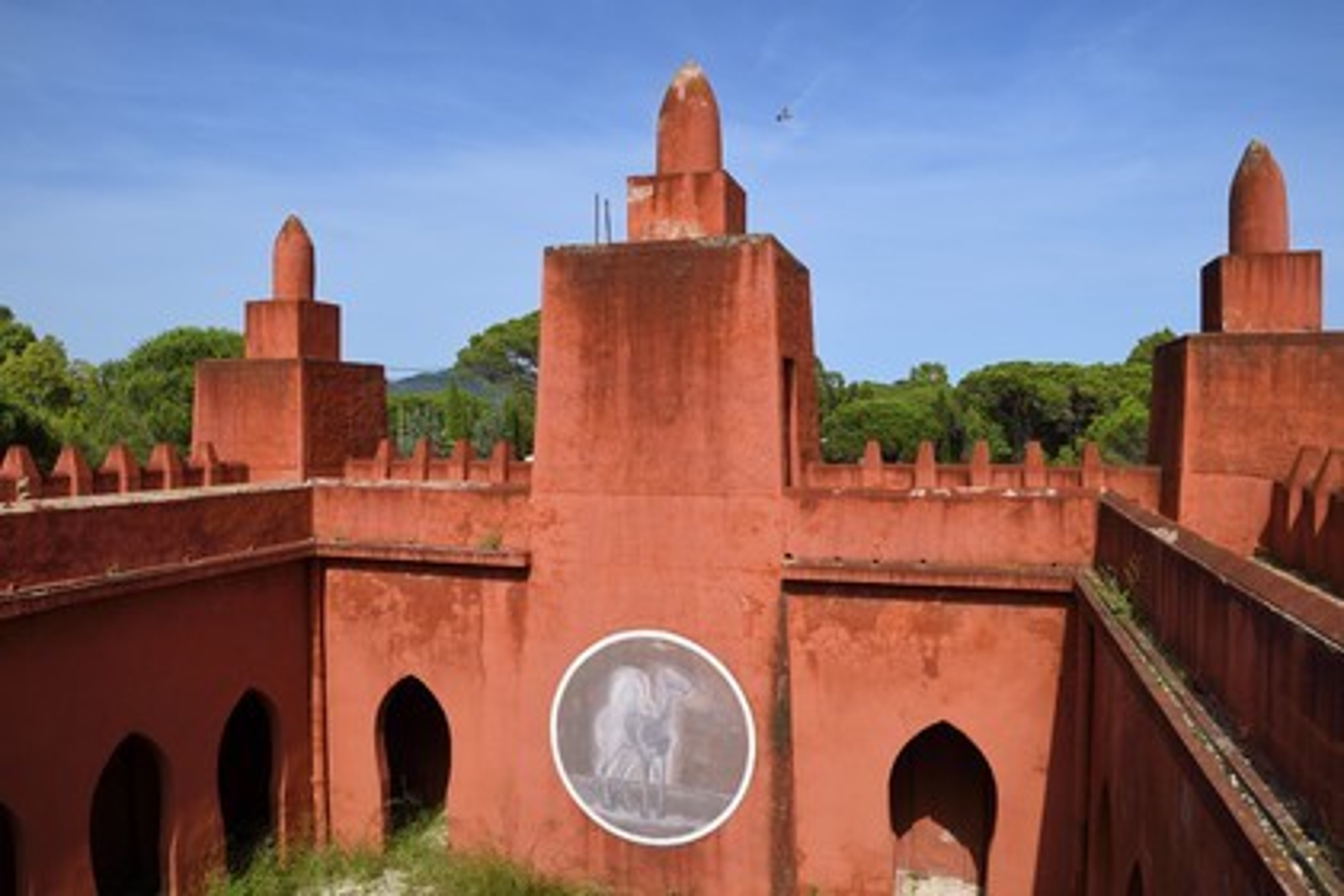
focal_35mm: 24
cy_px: 448
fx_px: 896
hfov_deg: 73.7
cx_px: 672
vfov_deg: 53.1
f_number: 18
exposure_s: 1/200
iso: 200
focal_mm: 24
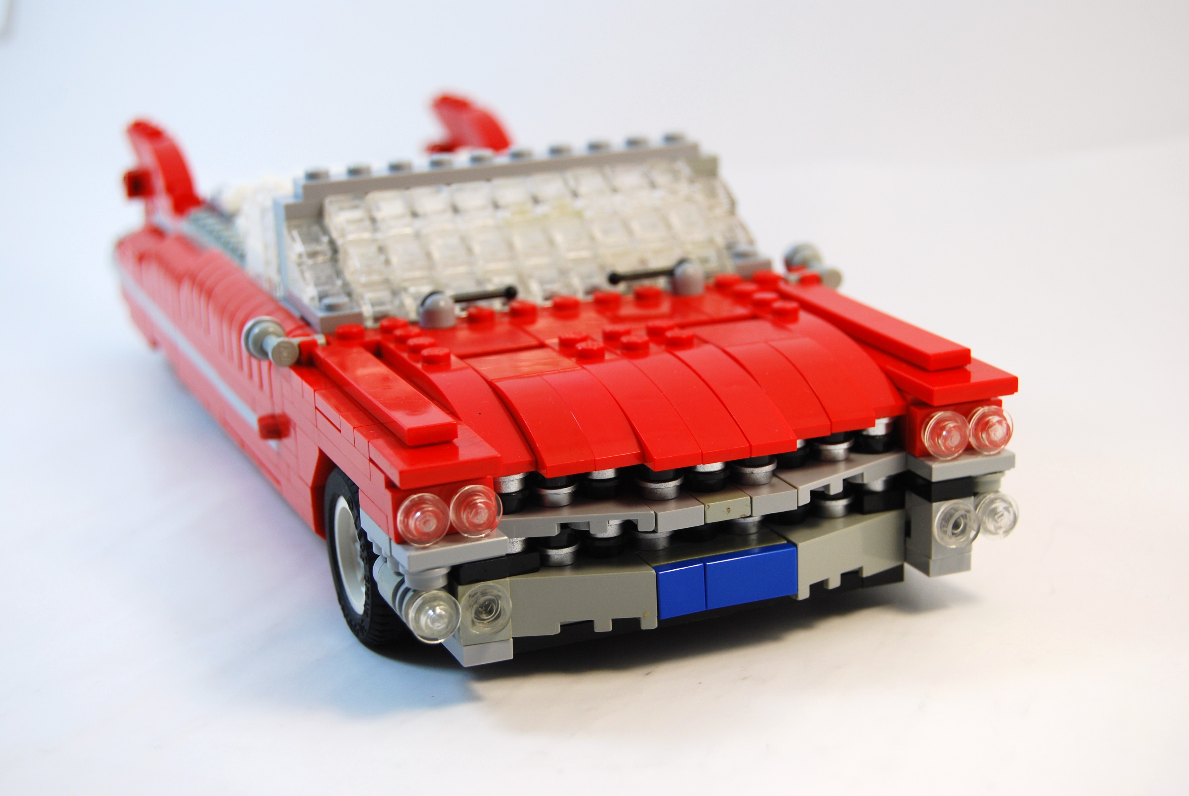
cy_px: 398
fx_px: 2232
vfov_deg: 20.2
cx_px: 594
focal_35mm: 68
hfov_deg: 29.8
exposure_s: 1/125
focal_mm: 45
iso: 200
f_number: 5.6
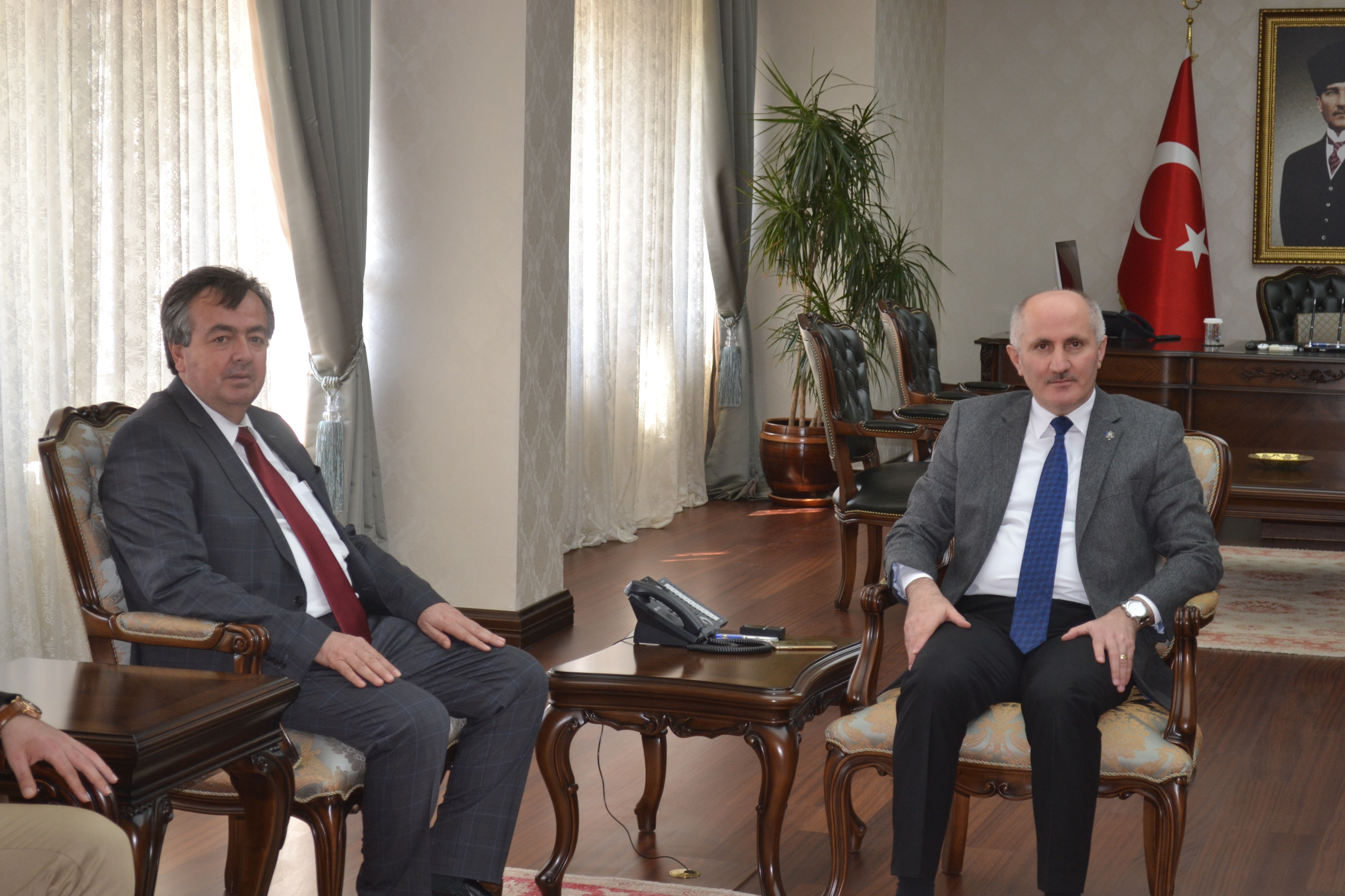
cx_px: 672
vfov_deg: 19.7
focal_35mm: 69
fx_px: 2578
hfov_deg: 29.2
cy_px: 448
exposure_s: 1/60
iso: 450
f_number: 5.3
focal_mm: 46
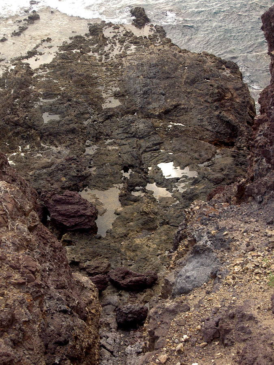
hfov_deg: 19.6
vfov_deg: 26.0
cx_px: 137
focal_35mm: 75
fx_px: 792
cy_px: 182
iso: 50
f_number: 4.2
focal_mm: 12.4
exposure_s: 1/60
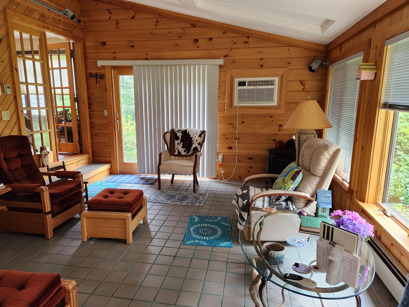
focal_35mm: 25
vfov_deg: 54.8
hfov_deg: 69.4
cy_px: 164
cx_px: 195
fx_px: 295
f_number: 1.8
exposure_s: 1/120
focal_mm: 5.4
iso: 320
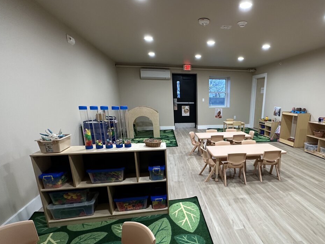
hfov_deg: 77.4
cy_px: 153
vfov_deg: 62.5
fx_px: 197
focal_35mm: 21
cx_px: 206
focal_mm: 2.22
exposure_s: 1/60
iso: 200
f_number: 2.2
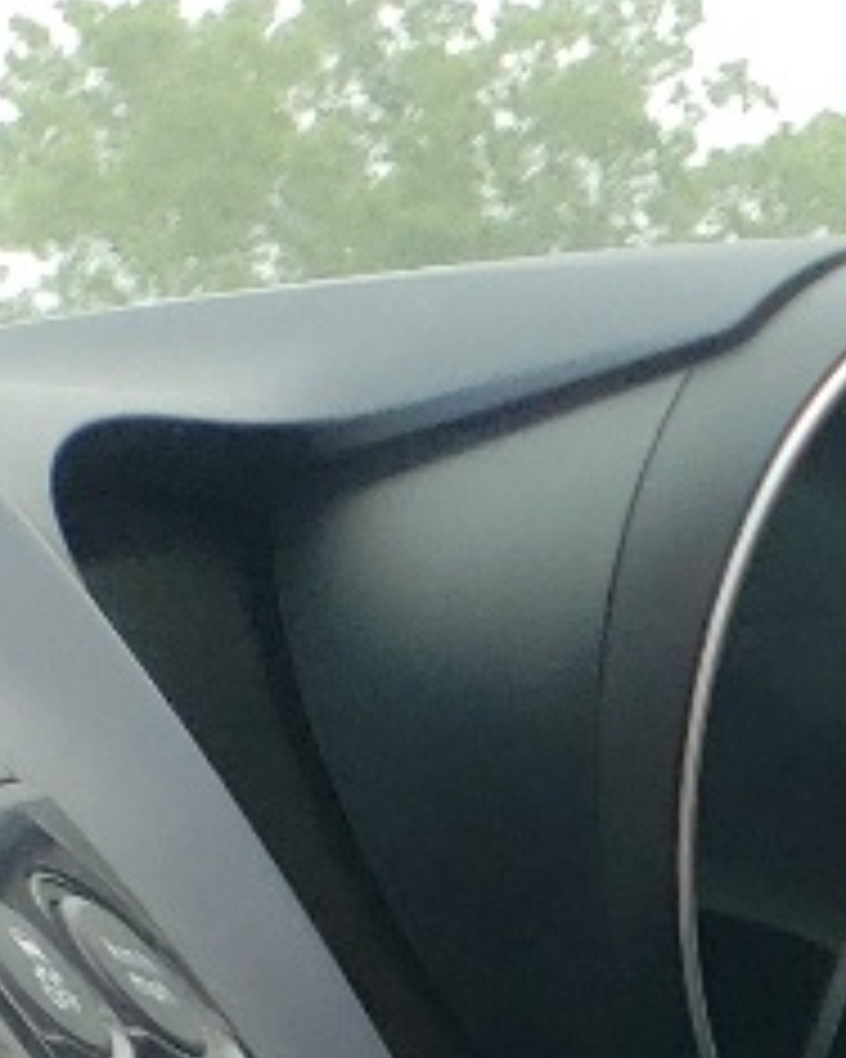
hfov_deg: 7.2
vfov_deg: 9.8
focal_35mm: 173
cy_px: 2557
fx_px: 5415
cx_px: 3132
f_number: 1.5
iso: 50
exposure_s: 1/179
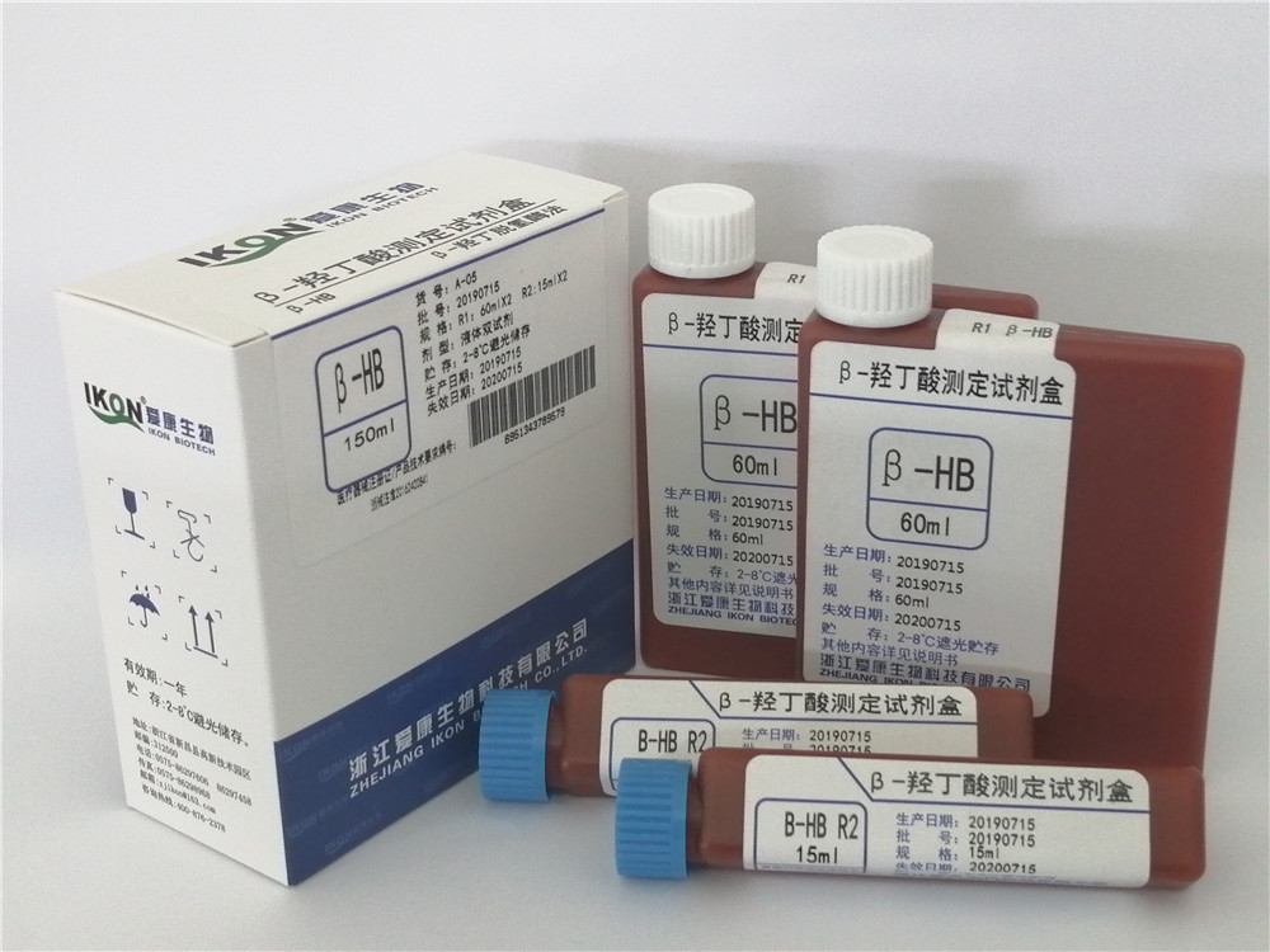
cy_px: 476
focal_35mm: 55
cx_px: 635
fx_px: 2018
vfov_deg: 26.6
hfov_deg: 34.9
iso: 100
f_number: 1.8
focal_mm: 3.64
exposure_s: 1/30
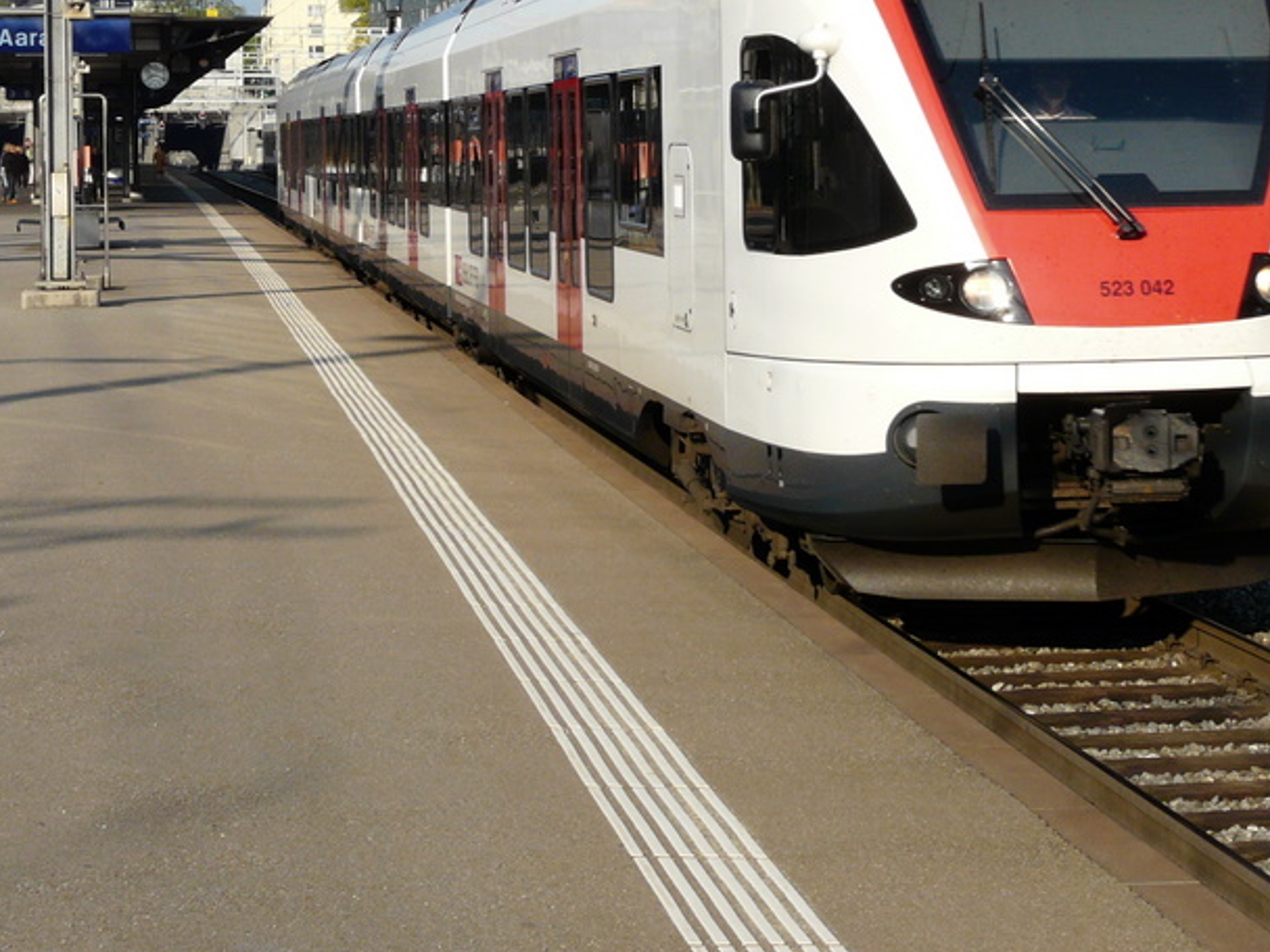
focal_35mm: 97
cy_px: 248
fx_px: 3559
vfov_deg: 15.2
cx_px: 888
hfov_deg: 20.1
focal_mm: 9.8
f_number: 5.6
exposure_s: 1/320
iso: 100
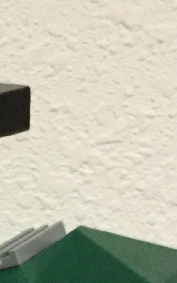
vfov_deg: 11.2
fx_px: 1399
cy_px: 412
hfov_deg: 7.1
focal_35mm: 181
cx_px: -139
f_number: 2.4
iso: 160
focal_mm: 3.3
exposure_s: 1/30
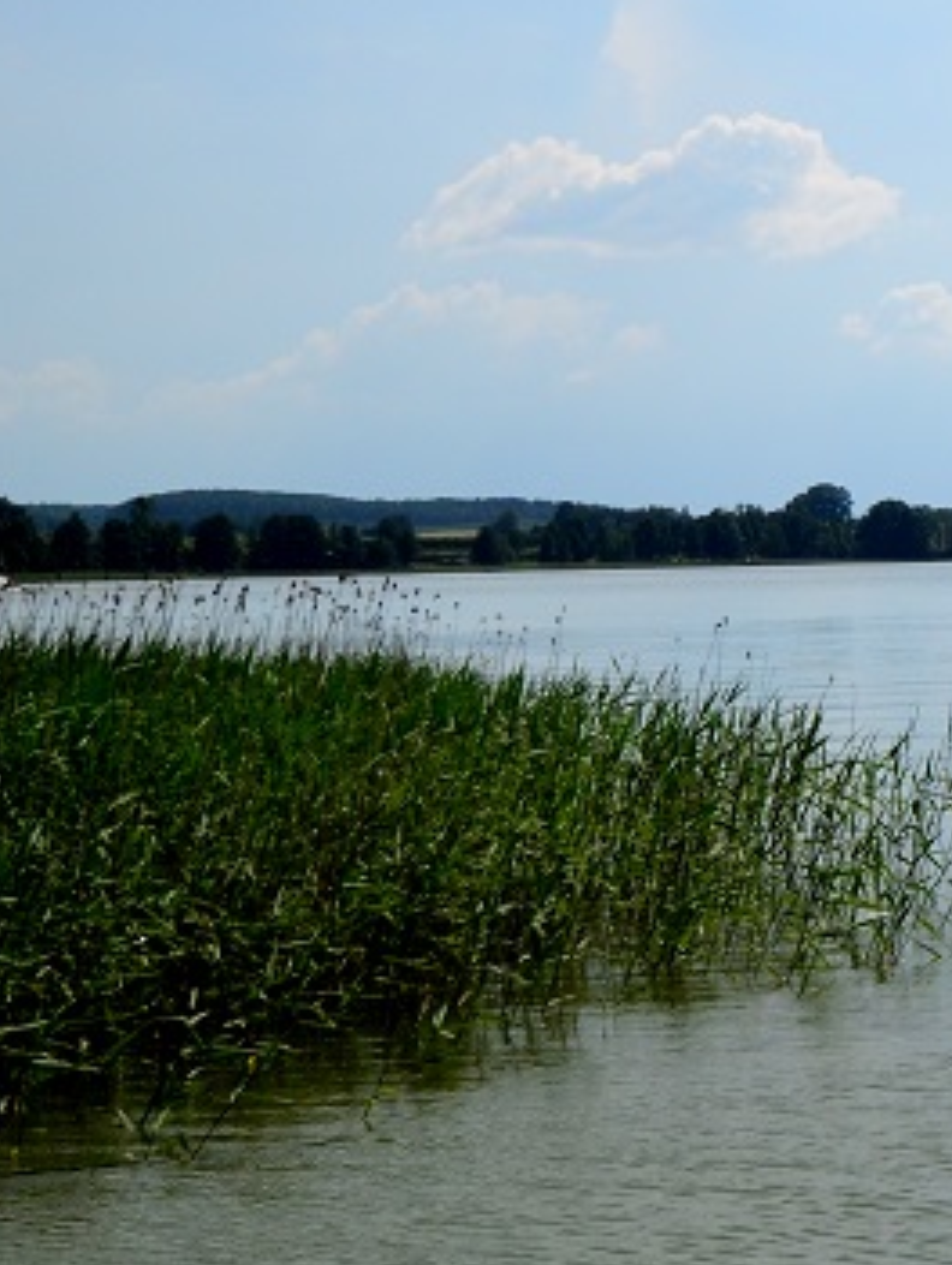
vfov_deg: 21.6
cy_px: 337
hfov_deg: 15.1
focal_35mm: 90
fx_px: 3294
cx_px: 1473
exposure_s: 1/8000
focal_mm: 22
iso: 400
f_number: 4
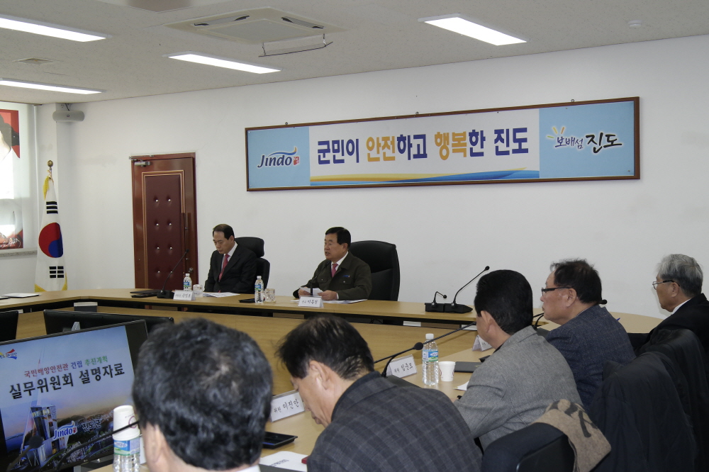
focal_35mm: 46
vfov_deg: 29.2
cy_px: 236
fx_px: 906
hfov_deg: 42.8
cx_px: 354
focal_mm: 30
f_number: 5.6
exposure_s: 1/125
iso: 800
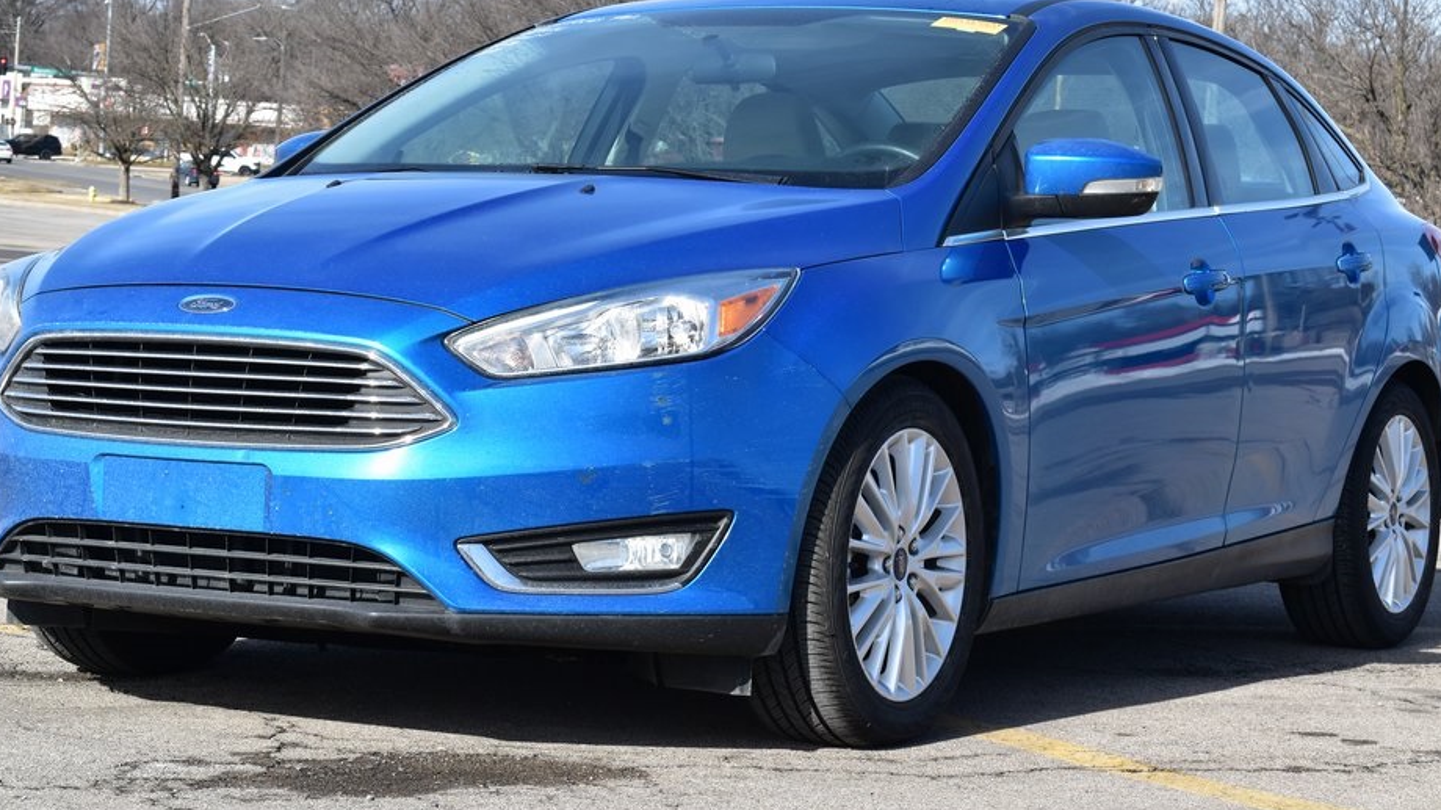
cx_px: 708
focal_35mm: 91
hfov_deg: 23.4
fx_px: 3476
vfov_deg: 13.3
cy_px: 347
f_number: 10
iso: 400
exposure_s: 1/320
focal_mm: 52
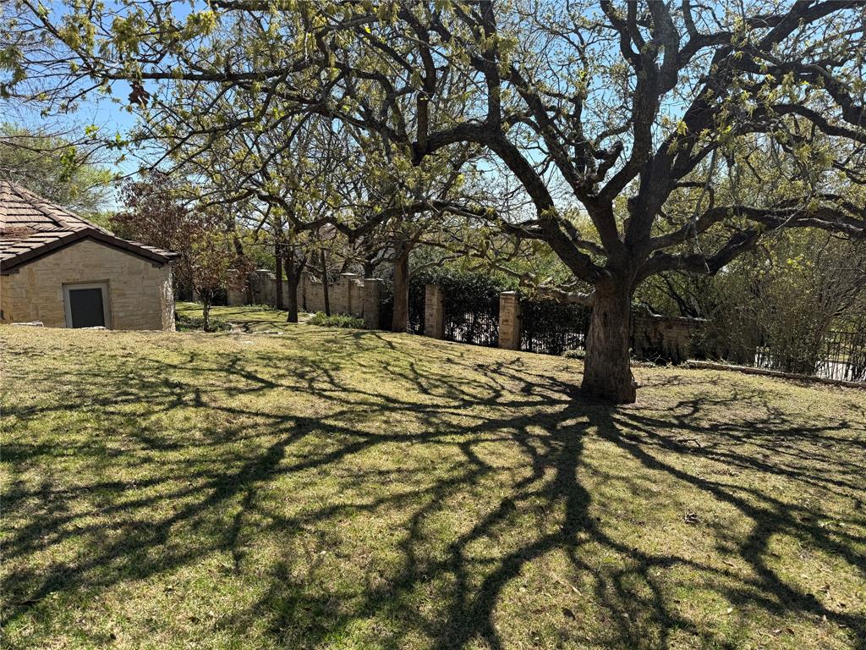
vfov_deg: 56.8
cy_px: 325
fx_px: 600
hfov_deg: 71.6
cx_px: 433
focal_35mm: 24
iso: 80
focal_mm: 6.76
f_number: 1.78
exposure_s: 1/2611
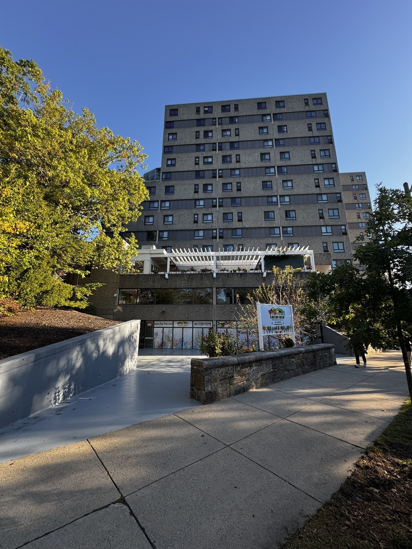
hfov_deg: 85.7
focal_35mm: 14
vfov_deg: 102.1
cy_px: 274
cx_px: 206
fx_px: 222
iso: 40
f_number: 2.2
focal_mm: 2.22
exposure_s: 1/249
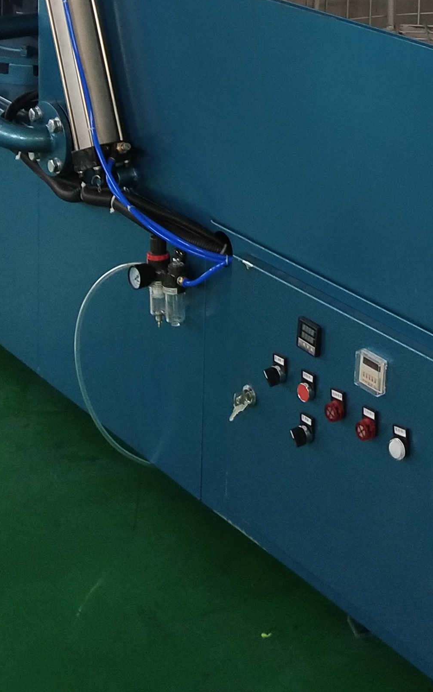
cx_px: 465
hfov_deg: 15.9
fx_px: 1510
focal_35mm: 80
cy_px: -43
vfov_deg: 24.3
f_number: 1.8
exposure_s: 1/33.3
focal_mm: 3.95
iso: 420
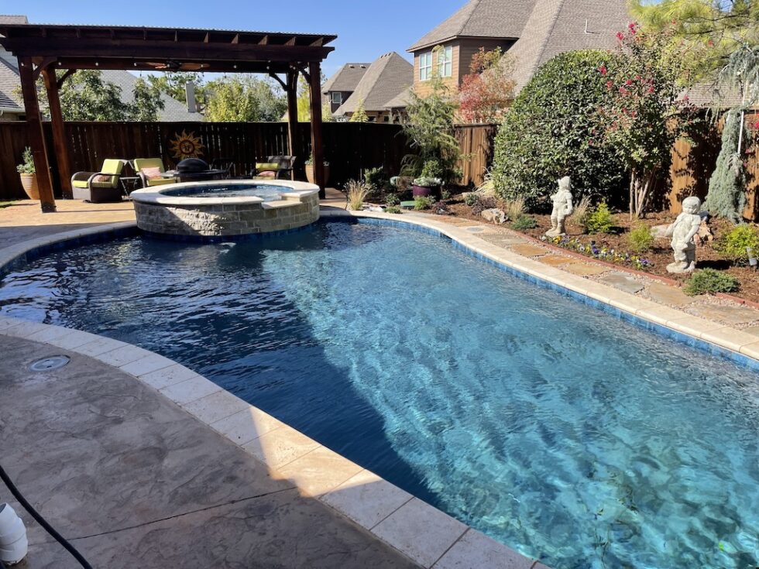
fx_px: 570
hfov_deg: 67.3
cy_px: 284
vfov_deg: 53.1
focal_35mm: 26
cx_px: 380
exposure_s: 1/1767
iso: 32
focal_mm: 5.1
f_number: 1.6
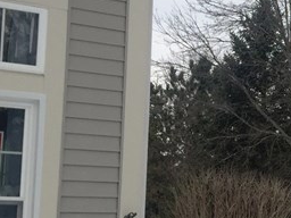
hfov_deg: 14.8
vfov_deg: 12.8
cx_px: 525
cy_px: 142
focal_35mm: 116
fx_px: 975
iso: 32
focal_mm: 4.15
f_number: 2.2
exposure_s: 1/1041
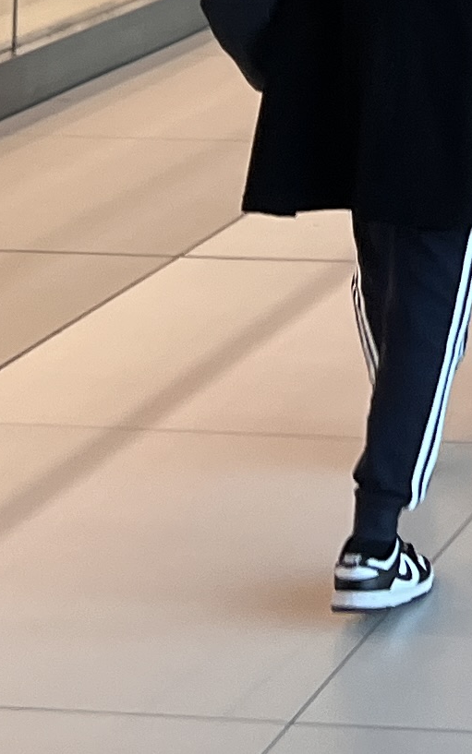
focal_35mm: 136
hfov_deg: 9.1
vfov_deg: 13.7
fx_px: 2798
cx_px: 935
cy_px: -611
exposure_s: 1/100
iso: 125
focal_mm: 5.7
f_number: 1.5
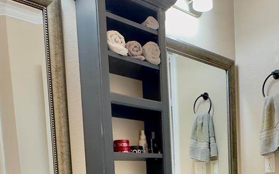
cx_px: 199
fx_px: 334
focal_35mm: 44
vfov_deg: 25.6
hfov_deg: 44.2
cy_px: 219
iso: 250
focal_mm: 2.22
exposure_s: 1/120
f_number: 2.2
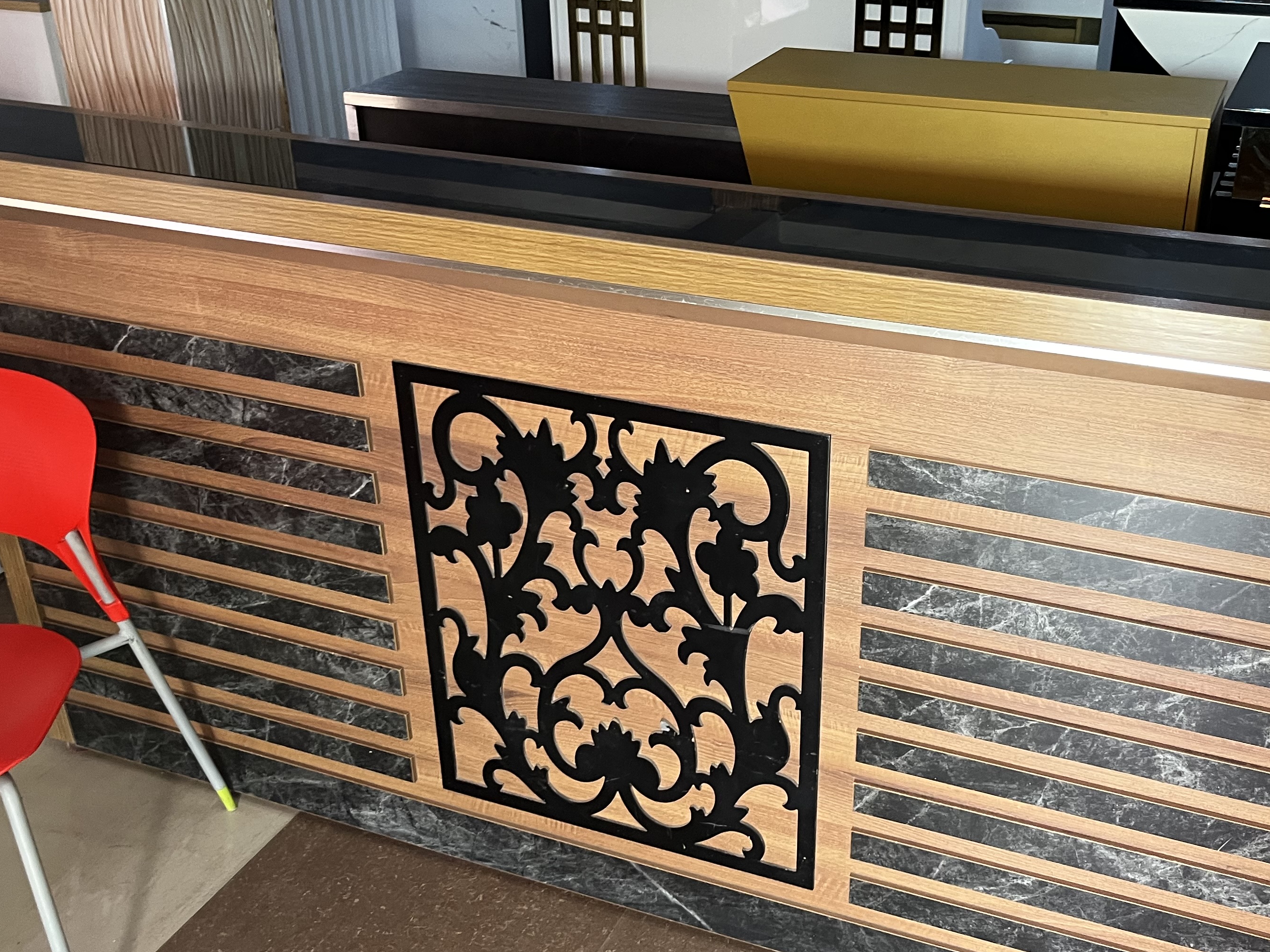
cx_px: 730
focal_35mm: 39
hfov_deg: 47.7
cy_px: 543
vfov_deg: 36.8
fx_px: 1431
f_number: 1.6
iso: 200
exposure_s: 1/51
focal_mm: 5.1
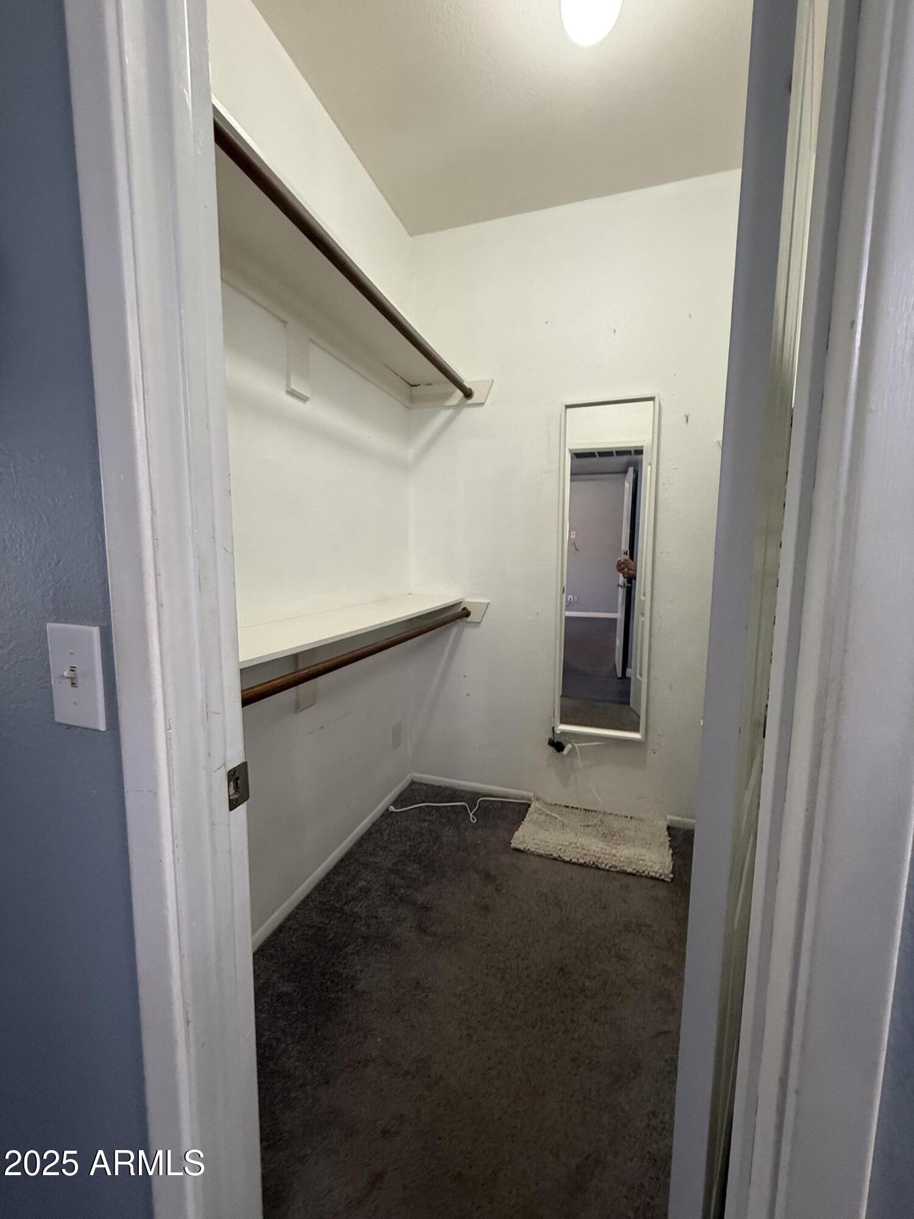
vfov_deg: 102.1
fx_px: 493
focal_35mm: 14
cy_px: 610
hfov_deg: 85.7
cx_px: 457
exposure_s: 1/60
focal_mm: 2.22
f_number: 2.2
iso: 200
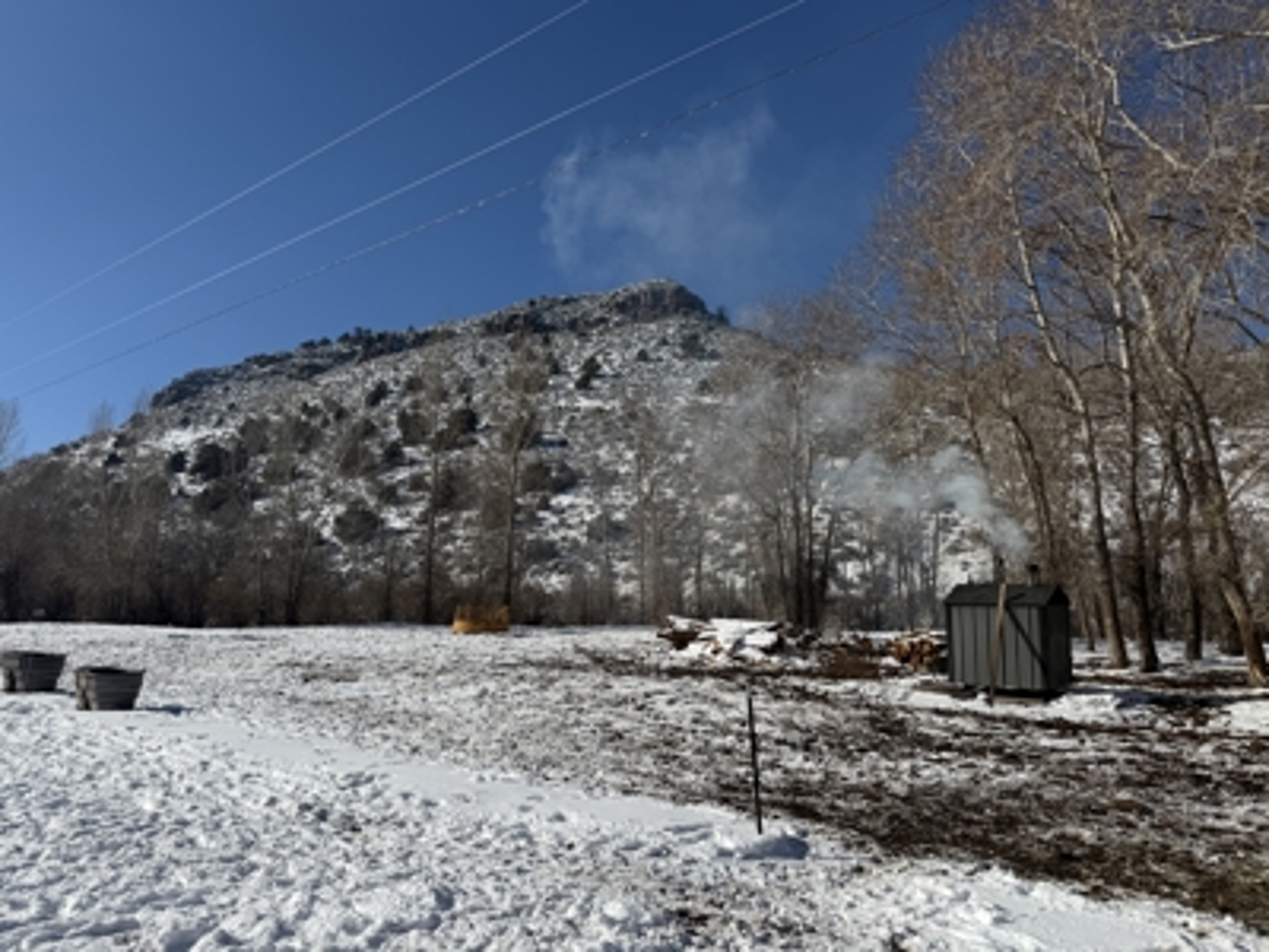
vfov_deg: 56.8
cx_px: 634
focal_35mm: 24
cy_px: 476
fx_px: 880
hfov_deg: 71.6
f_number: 1.78
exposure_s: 1/11905
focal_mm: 6.76
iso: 80
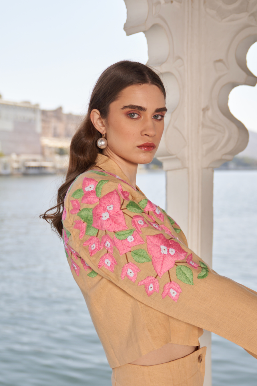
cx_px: 128
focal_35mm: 46
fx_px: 493
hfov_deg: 29.2
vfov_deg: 42.7
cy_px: 193
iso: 50
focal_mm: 31
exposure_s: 1/800
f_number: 2.8
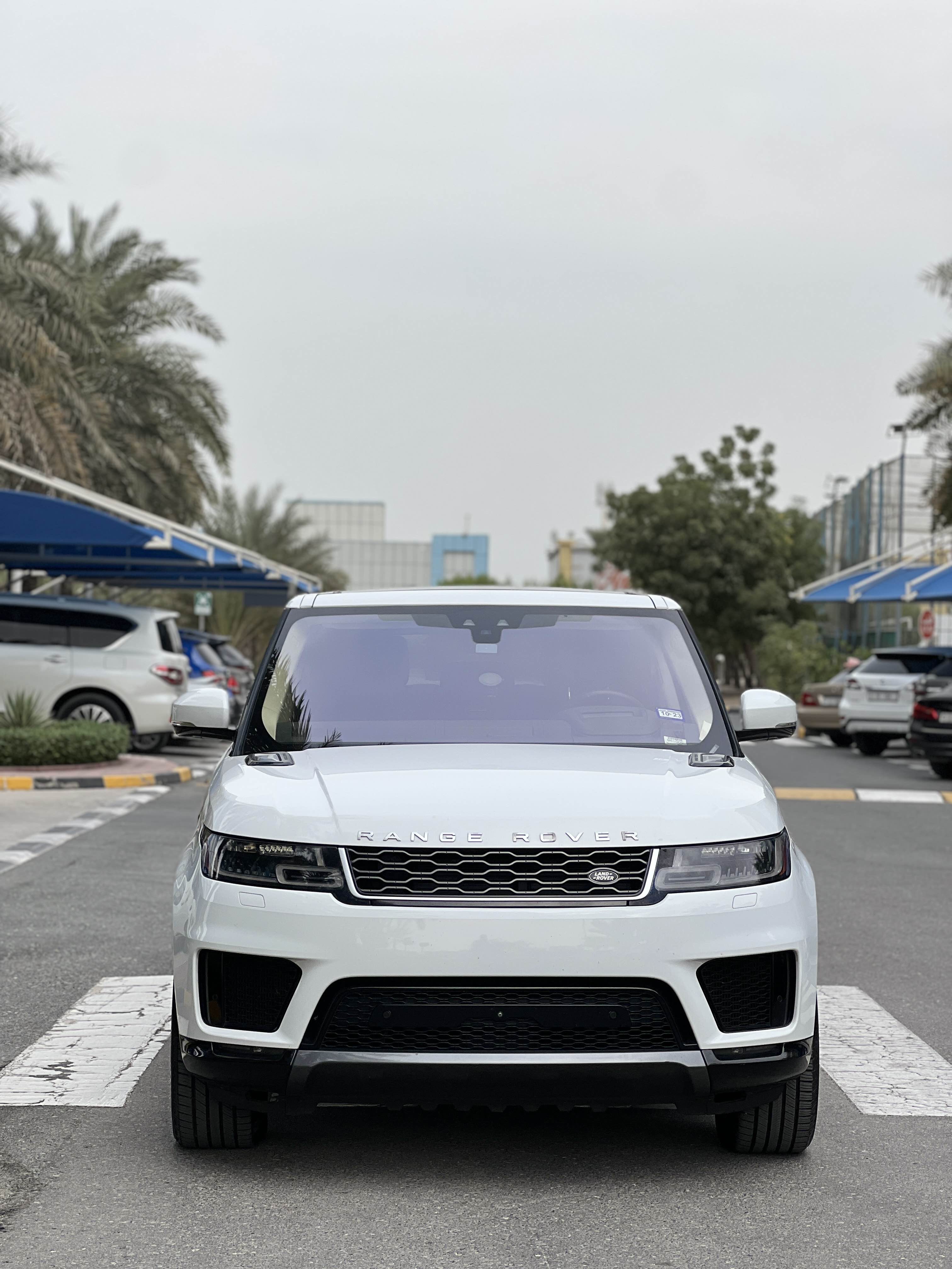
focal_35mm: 77
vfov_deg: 25.3
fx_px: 2824
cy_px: 634
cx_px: 476
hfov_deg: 19.1
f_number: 2.8
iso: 32
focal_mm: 9
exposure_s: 1/544
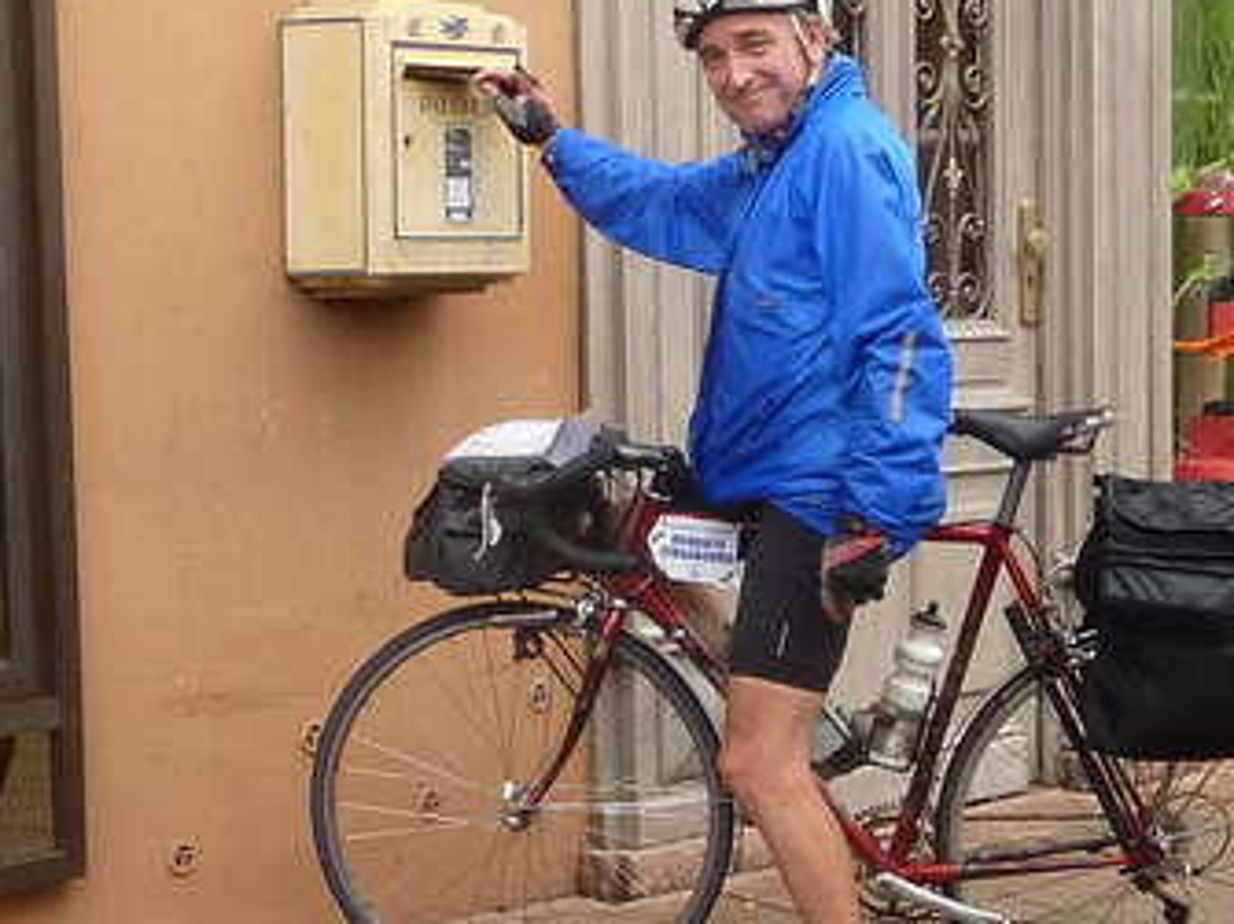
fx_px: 3065
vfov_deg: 17.1
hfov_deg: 22.7
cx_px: 807
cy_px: 545
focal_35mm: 86
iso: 200
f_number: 4
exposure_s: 1/200
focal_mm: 4.4
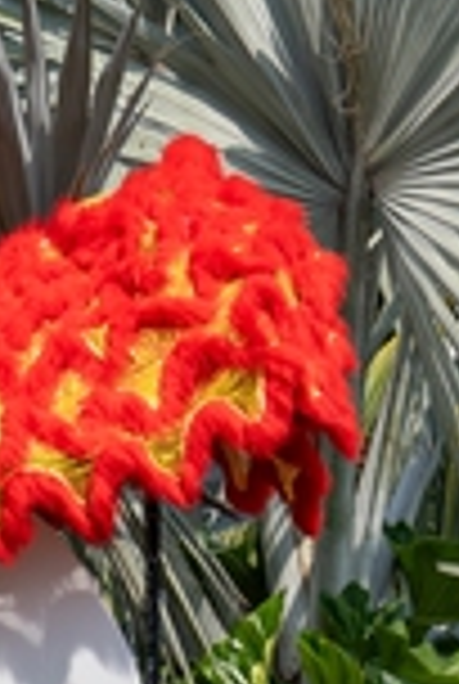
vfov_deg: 4.6
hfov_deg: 3.1
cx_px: -428
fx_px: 8395
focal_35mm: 441
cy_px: 1359
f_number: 3.5
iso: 125
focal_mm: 70
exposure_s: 1/1600
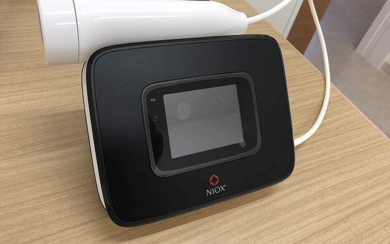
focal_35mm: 31
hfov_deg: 61.2
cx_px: 200
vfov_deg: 40.5
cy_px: 101
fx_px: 330
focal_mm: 3.99
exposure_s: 1/40
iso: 20
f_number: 1.8
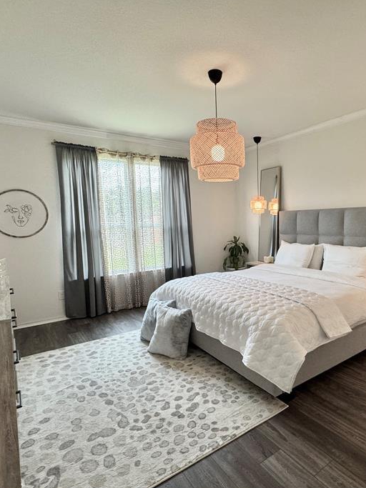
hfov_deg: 62.1
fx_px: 296
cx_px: 239
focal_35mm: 21
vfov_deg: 79.0
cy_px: 247
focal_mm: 2.22
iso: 200
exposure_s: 1/120
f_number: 2.2
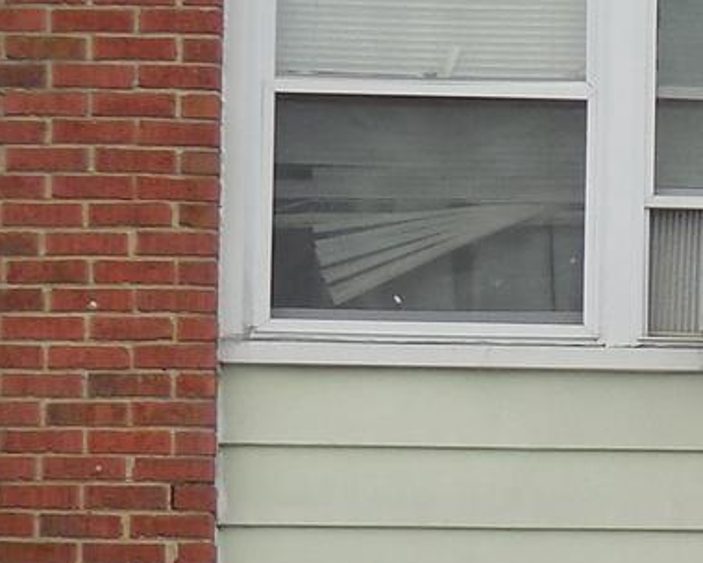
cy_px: 709
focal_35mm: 347
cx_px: 1058
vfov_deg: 4.4
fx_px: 7220
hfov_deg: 5.5
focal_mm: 10.9
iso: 125
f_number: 4.2
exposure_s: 1/160
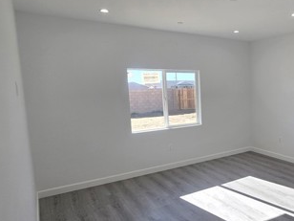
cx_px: 239
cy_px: 123
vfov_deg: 51.2
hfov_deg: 59.7
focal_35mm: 27
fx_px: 229
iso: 50
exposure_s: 1/383
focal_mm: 2.2
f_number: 2.2
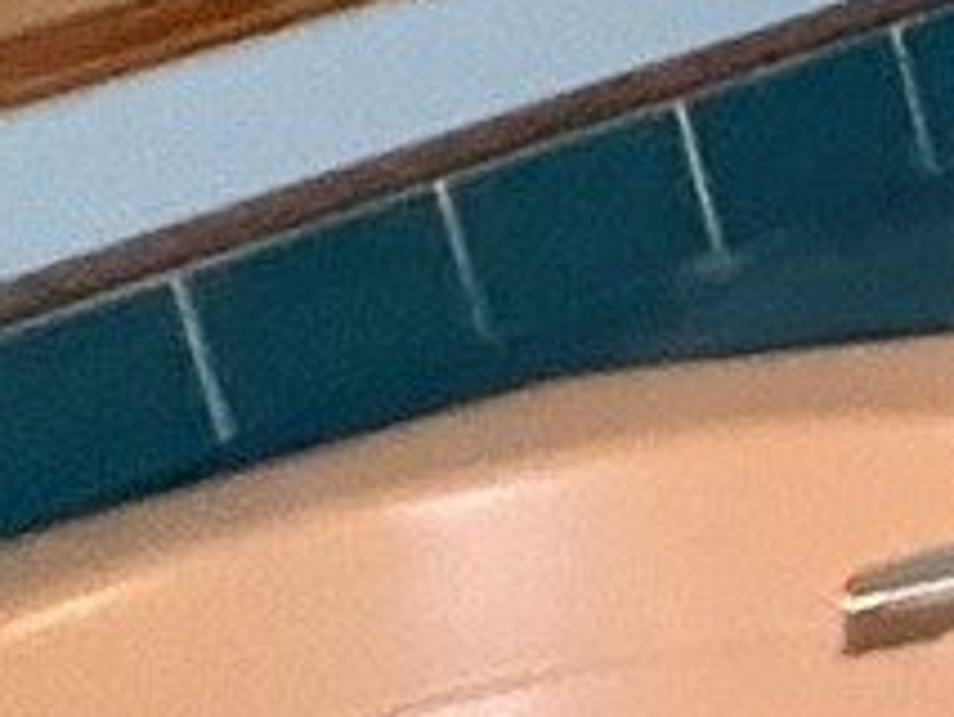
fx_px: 2895
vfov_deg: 12.1
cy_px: -842
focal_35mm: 105
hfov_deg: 9.1
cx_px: 3494
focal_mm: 2.22
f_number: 2.2
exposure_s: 1/60
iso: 800
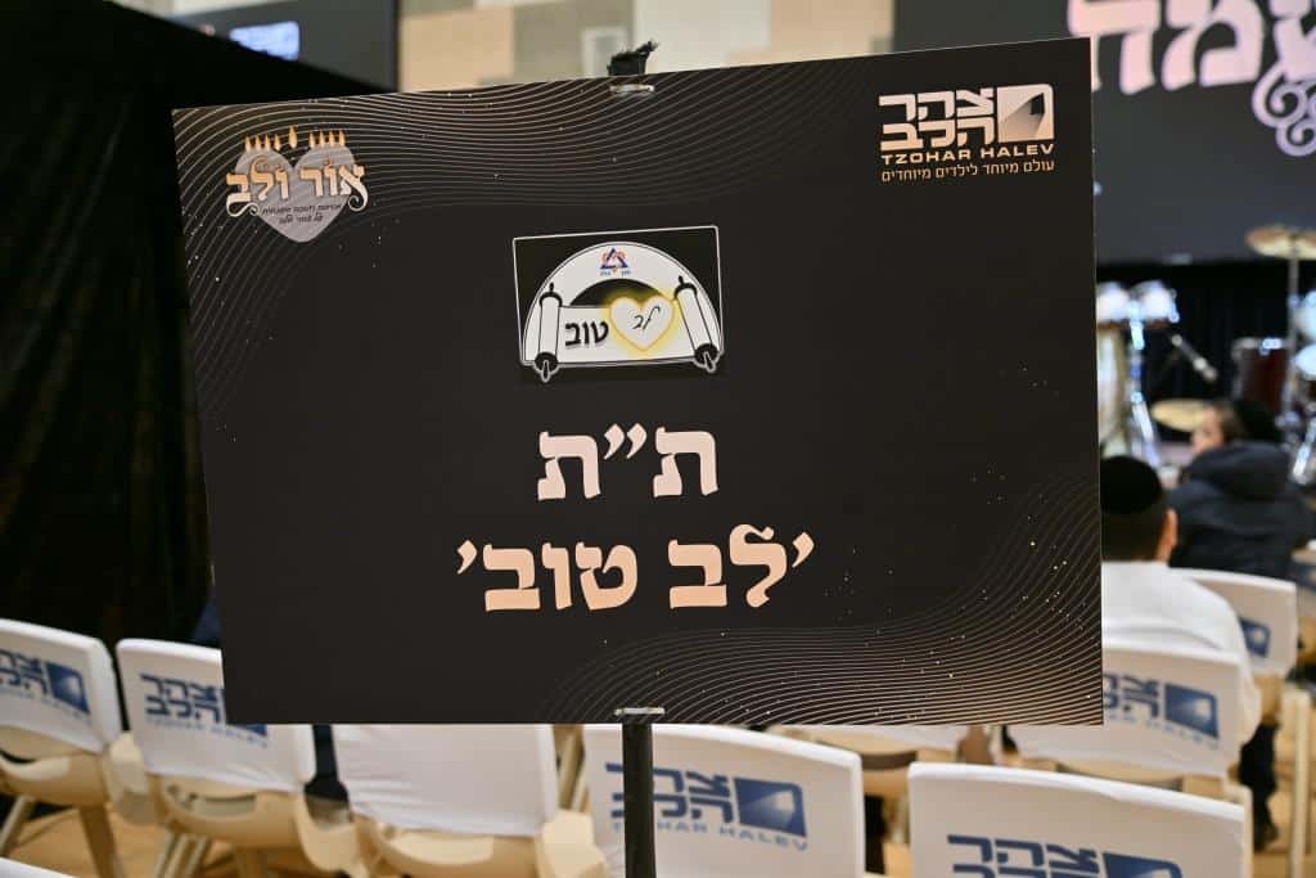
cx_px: 658
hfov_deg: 50.7
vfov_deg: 35.1
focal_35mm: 38
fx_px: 1389
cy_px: 439
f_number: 4
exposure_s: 1/160
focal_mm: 38
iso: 400
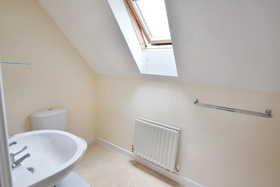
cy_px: 94
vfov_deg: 69.7
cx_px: 140
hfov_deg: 92.4
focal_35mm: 17
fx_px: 134
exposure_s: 1/250
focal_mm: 11.5
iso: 400
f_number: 4
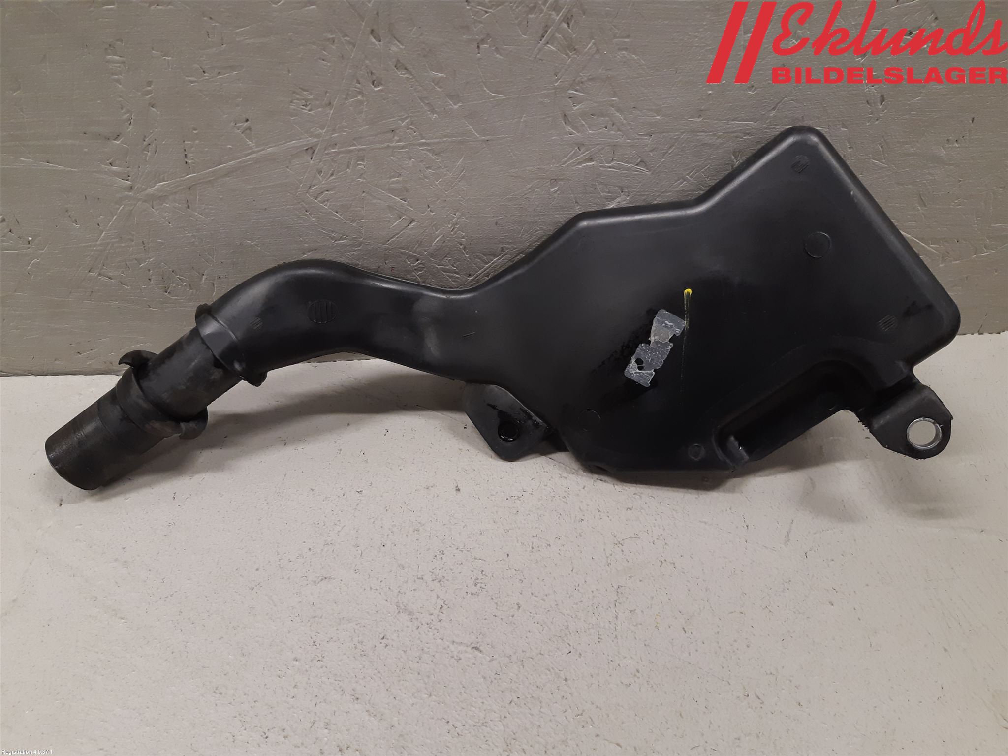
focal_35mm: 26
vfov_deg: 53.1
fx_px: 757
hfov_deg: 67.3
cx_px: 504
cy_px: 378
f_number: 1.7
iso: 125
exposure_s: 1/50
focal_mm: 3.93
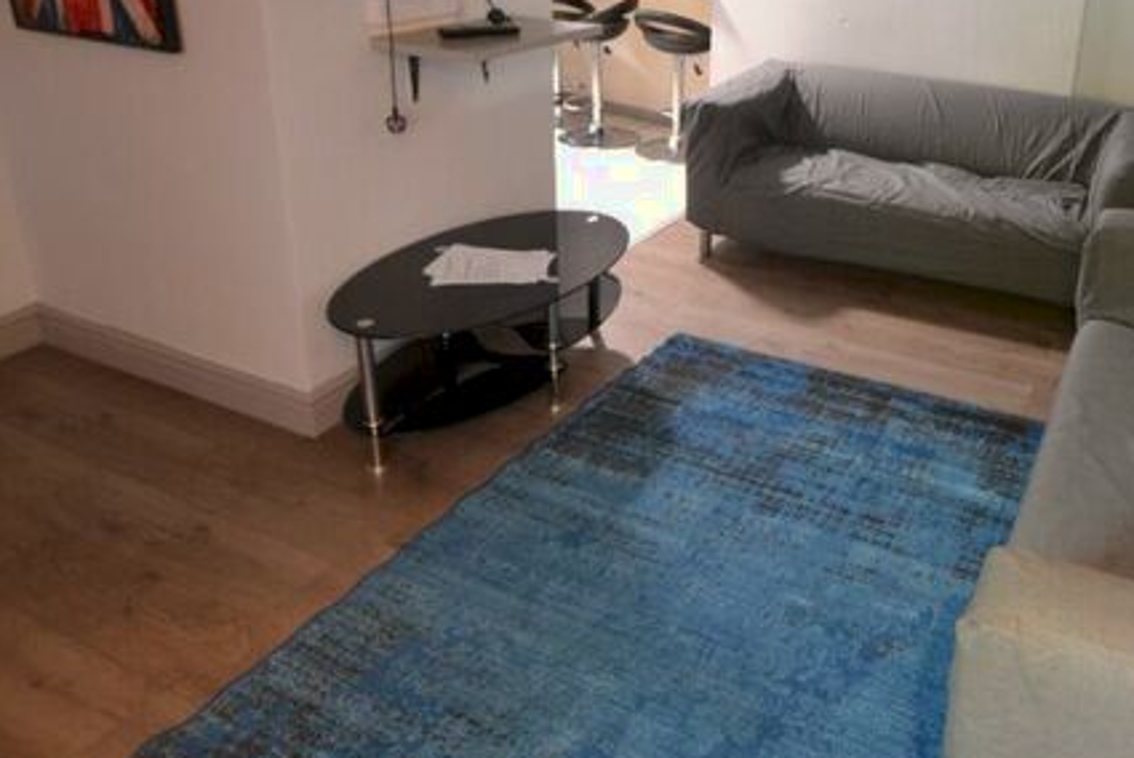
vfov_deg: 44.2
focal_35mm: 28
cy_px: 183
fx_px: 896
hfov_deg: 61.3
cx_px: 843
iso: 800
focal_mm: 11.5
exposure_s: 1/5
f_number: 3.5
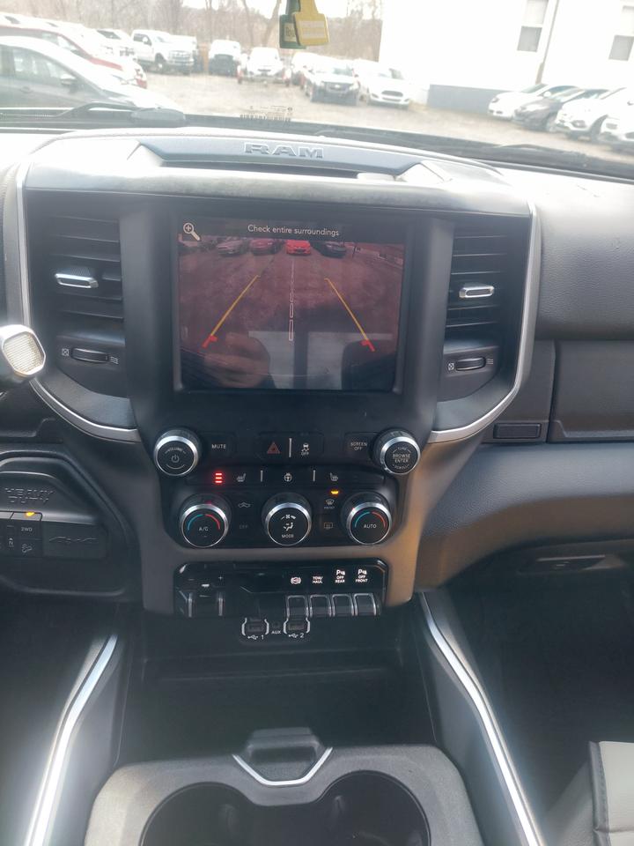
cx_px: 317
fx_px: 586
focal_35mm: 24
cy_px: 423
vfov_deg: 71.6
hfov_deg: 56.8
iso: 80
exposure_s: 1/60
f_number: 1.8
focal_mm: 5.23
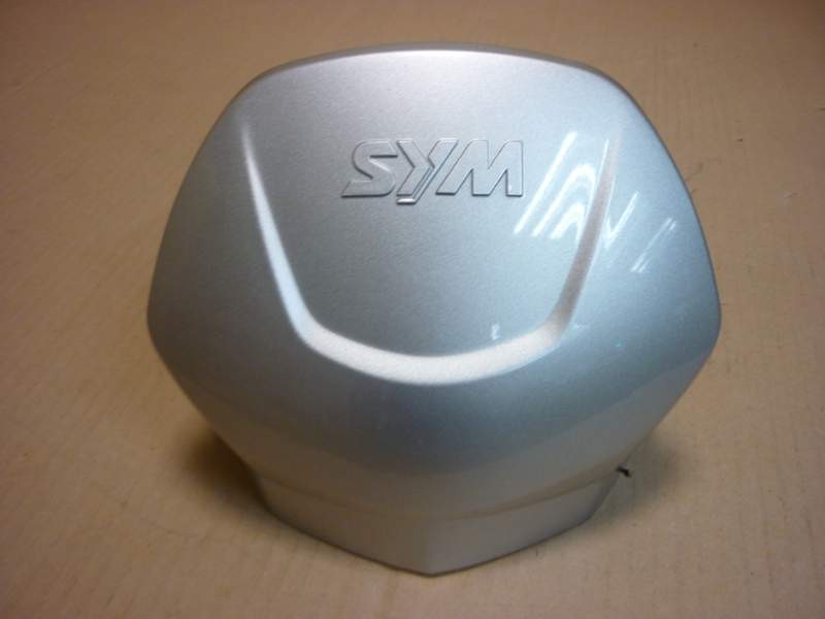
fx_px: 786
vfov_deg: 42.9
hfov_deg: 55.4
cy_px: 310
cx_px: 412
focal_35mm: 33
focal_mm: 5.5
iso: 160
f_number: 2.8
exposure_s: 1/30
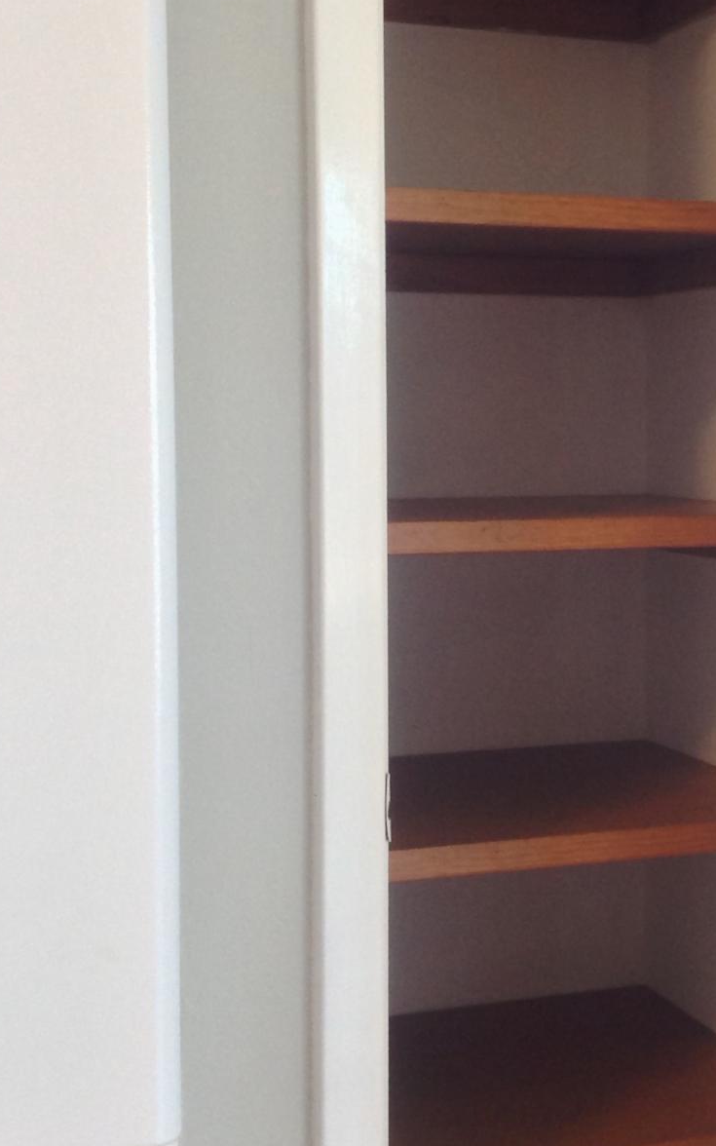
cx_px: 527
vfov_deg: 32.4
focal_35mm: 63
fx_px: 1967
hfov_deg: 20.5
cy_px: 507
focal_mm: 4.28
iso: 100
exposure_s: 1/15
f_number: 2.4
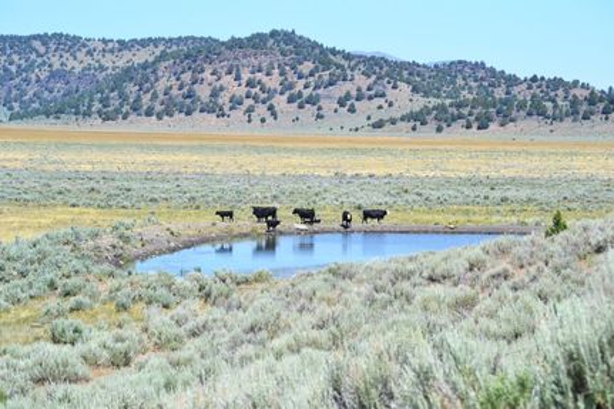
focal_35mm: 129
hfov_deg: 15.9
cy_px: 204
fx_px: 2199
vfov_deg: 10.6
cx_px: 307
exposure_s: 1/250
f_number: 8
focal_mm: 86
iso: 100
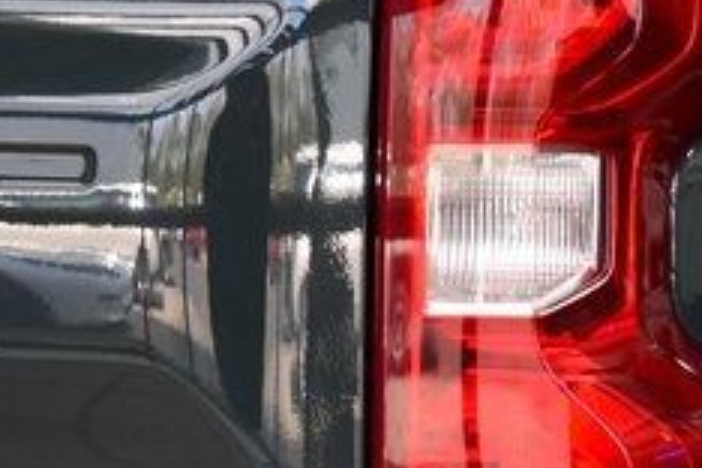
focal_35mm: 287
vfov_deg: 4.8
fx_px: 5596
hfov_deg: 7.2
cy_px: 356
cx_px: 510
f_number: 5
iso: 1600
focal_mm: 70
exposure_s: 1/125
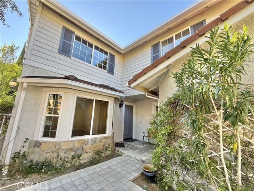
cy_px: 96
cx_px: 127
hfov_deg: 102.1
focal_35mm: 14
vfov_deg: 85.7
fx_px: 103
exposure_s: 1/128
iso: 50
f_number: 2.2
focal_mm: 2.22
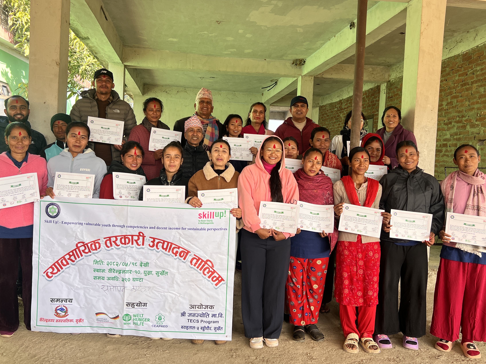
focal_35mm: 31
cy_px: 168
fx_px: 435
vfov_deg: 45.4
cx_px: 246
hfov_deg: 58.4
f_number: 1.5
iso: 50
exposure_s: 1/300
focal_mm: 5.7
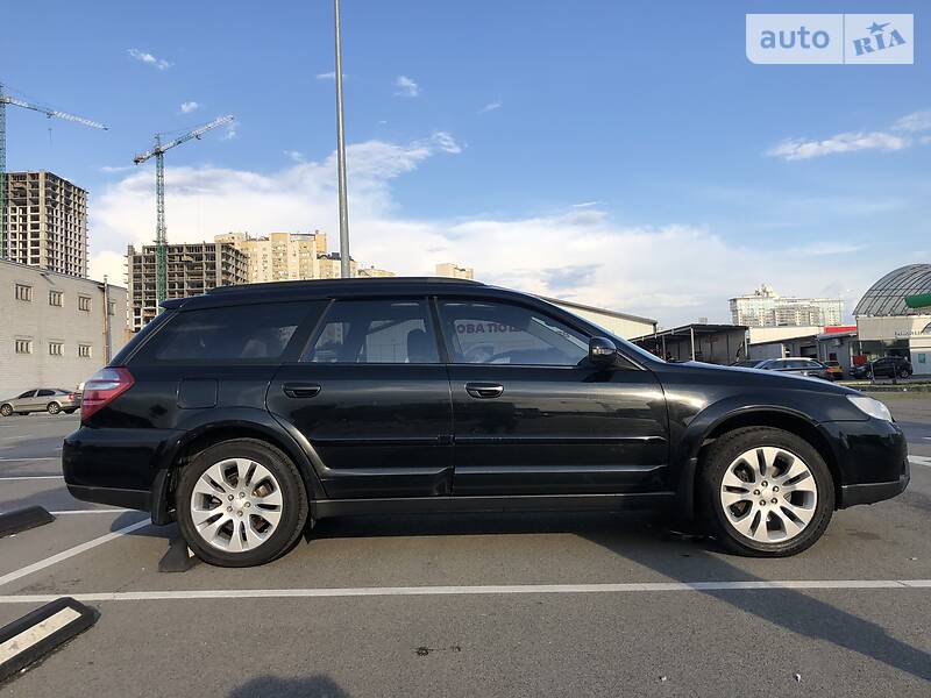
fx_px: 753
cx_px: 466
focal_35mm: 28
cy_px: 349
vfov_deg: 49.7
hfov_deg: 63.4
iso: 20
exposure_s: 1/1600
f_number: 1.8
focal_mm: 4
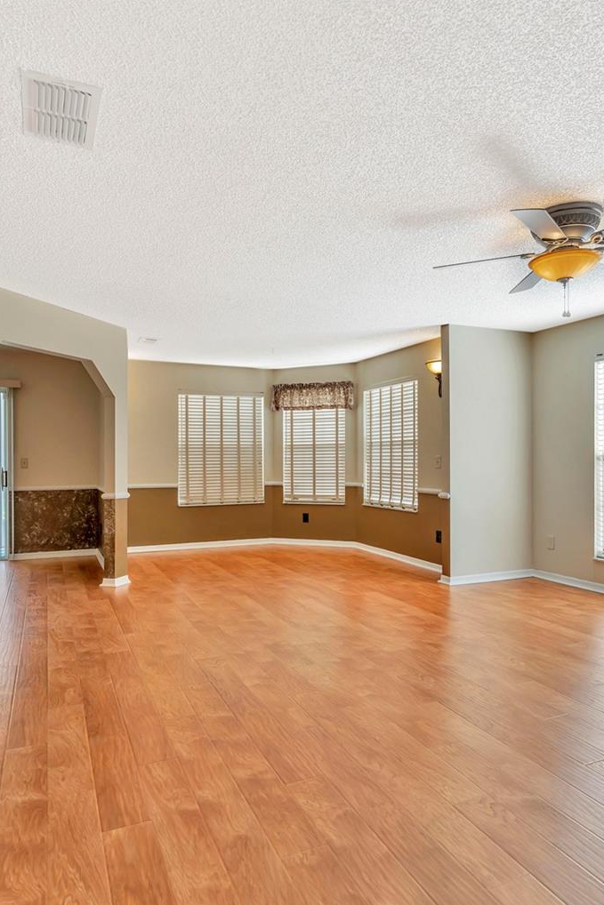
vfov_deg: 78.6
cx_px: 295
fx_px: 553
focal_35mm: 22
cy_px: 467
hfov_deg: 57.2
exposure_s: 1/20
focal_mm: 14
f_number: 8
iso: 100
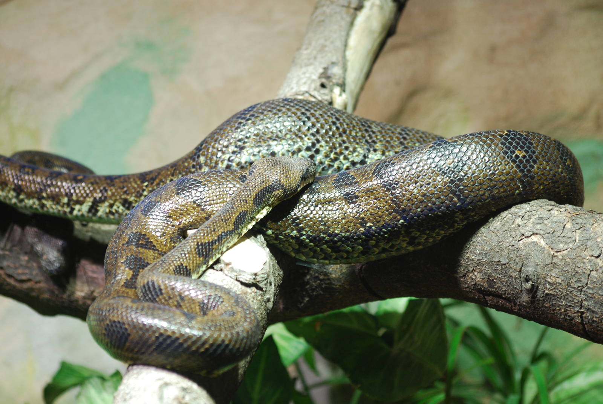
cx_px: 302
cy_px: 202
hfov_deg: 10.1
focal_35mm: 202
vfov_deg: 6.8
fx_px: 3396
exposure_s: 1/50
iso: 400
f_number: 4.5
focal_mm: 135
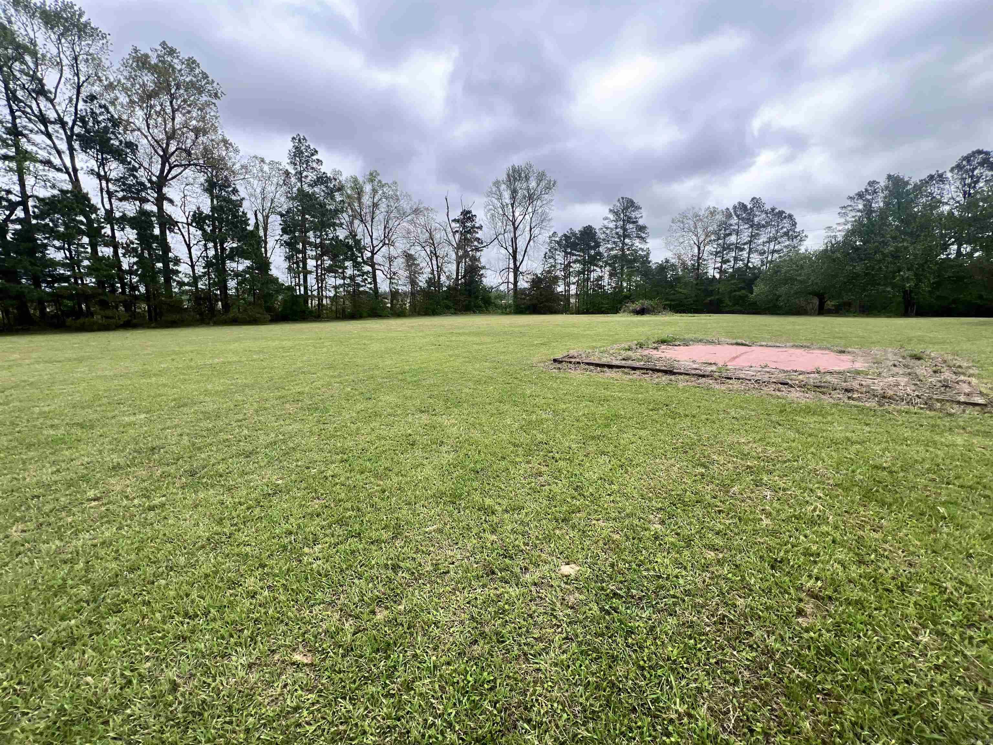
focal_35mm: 13
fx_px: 373
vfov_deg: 89.9
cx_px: 496
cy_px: 372
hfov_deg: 106.2
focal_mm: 1.57
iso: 32
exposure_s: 1/416
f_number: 1.8
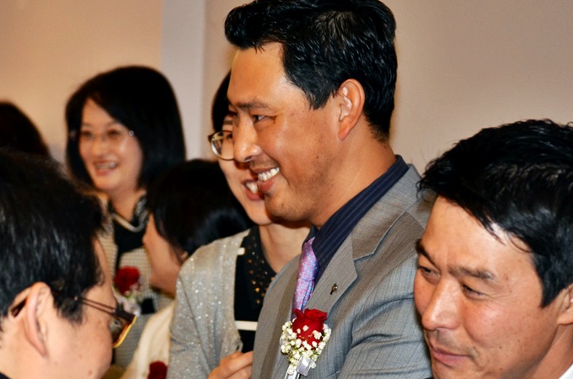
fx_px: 2223
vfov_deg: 9.7
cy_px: 216
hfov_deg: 14.7
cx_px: 255
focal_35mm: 140
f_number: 4.2
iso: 800
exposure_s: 1/60
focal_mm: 62
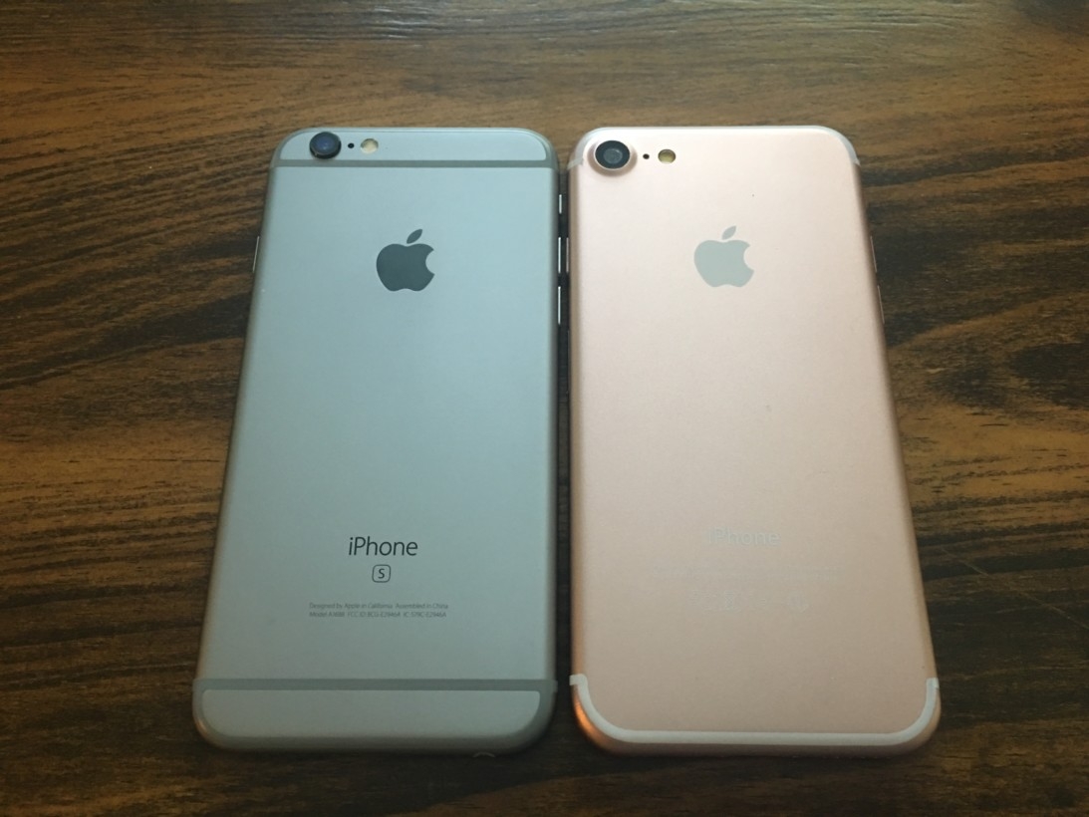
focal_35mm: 29
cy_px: 408
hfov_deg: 61.7
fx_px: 912
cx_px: 544
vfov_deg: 48.2
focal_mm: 4.15
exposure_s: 1/10
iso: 80
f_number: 2.2
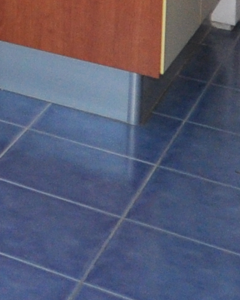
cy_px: -363
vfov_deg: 12.7
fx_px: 1119
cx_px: -378
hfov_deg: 10.2
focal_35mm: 126
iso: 500
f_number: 4
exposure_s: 1/60
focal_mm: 10
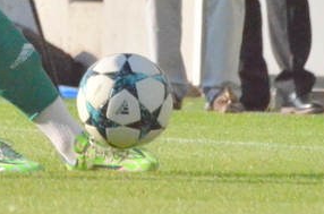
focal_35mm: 1888
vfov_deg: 0.7
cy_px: -132
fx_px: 16945
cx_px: -103
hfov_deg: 1.1
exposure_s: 1/8000
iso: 6400
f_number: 11
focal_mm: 300
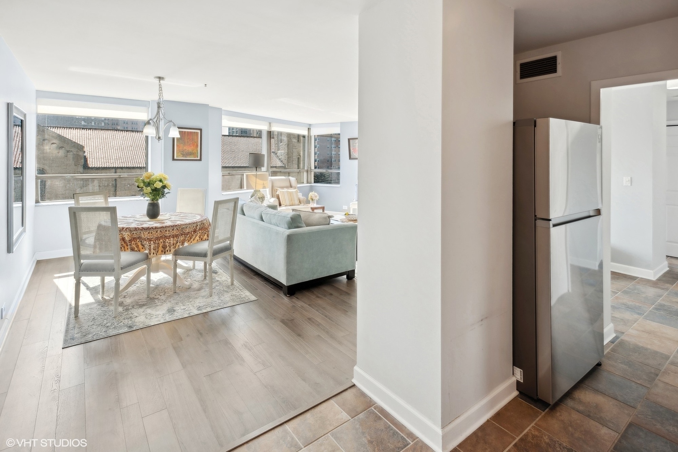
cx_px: 339
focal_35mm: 17
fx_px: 320
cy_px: 226
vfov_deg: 70.5
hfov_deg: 93.3
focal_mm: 17
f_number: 8
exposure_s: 1/125
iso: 500
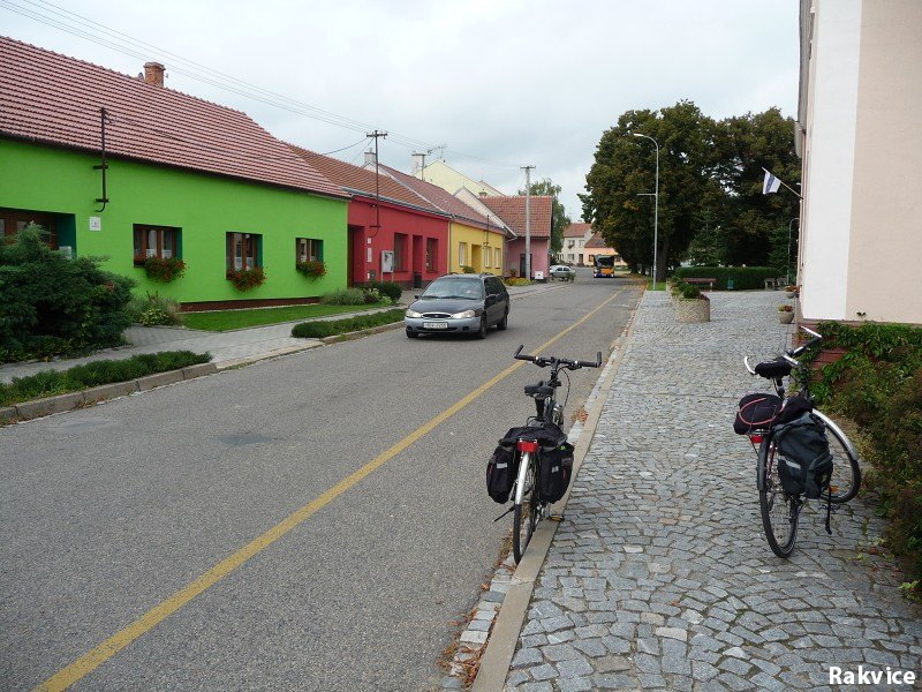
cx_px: 461
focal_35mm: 28
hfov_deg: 63.4
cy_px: 346
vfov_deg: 49.7
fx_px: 746
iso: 100
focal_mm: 4.7
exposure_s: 1/800
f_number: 3.3
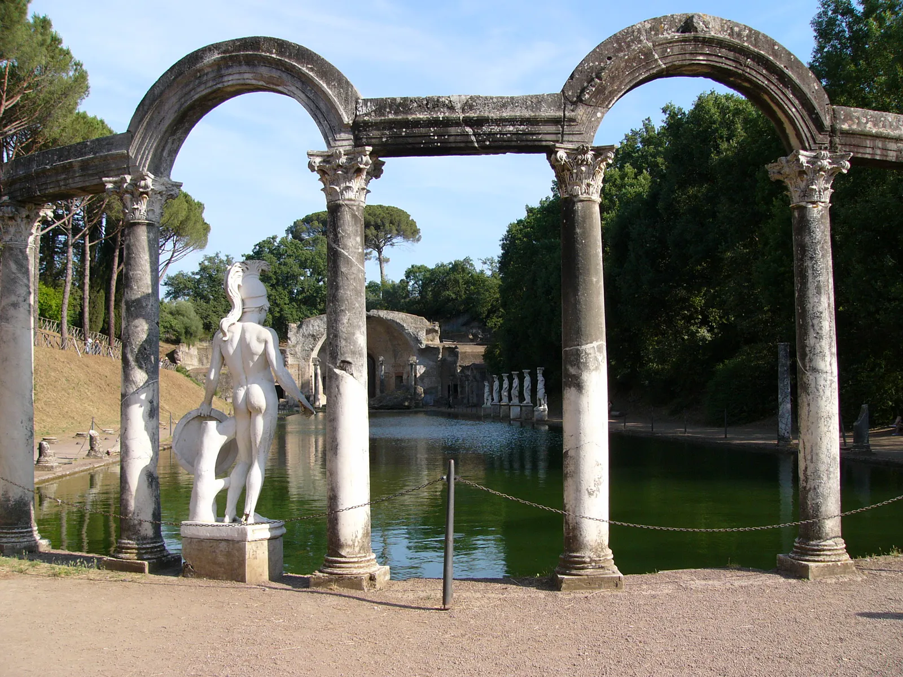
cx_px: 452
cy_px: 338
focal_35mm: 36
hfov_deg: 51.4
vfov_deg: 39.7
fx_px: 939
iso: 50
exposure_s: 1/400
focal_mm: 6
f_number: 4
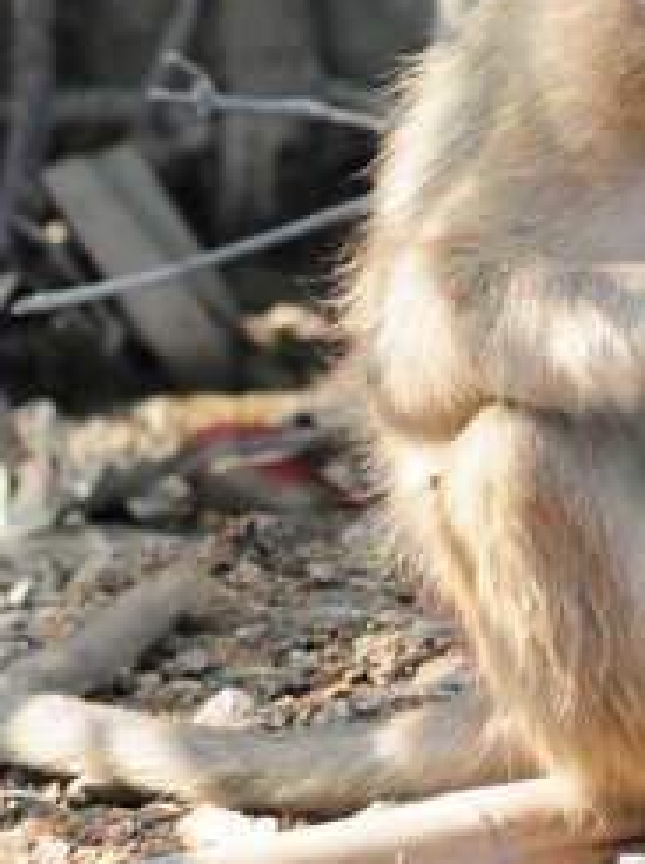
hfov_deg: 1.9
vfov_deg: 2.5
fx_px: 19753
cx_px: 634
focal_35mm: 793
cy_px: 268
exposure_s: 1/250
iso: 1000
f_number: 6.3
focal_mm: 170
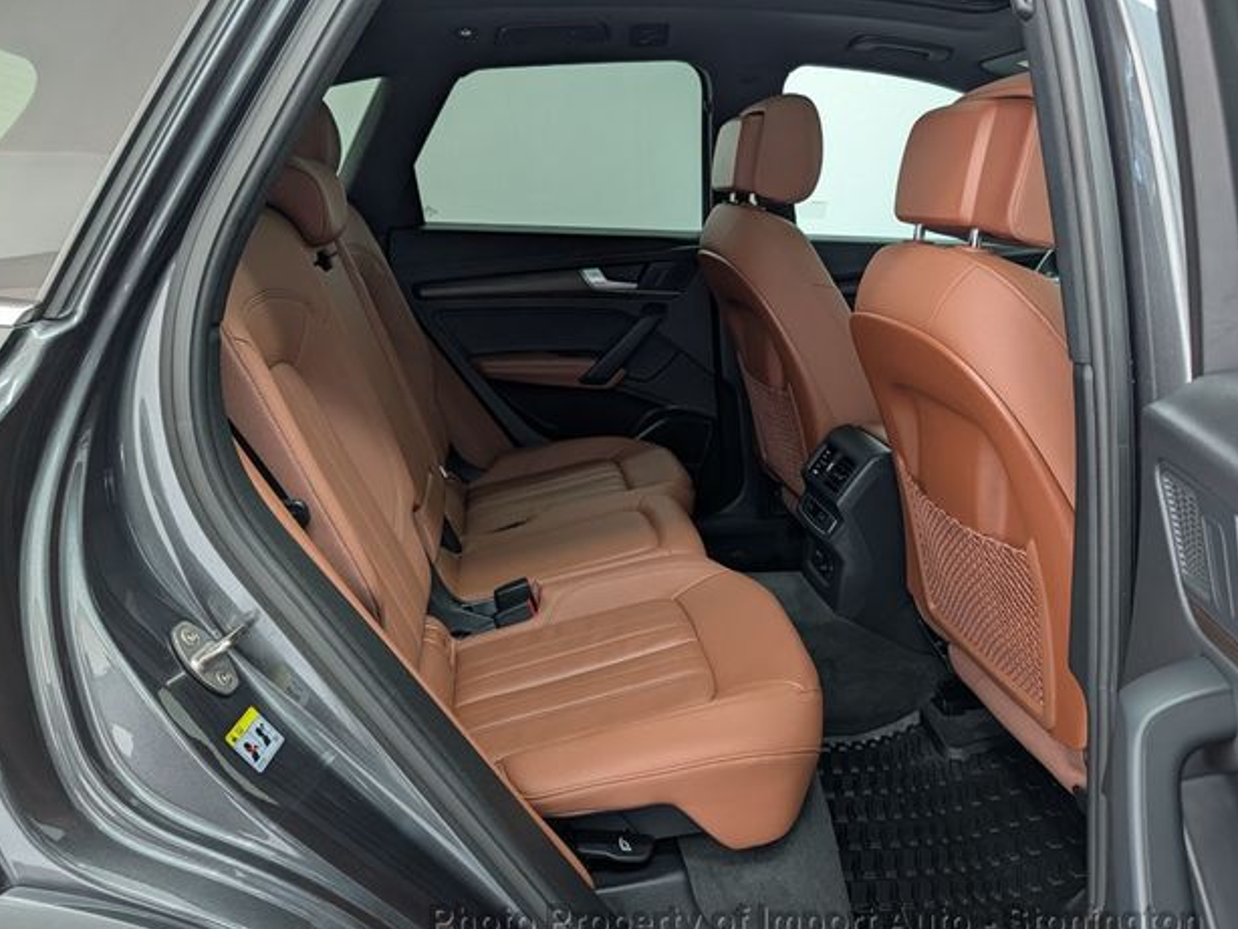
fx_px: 894
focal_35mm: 25
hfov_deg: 69.4
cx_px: 623
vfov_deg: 54.9
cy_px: 480
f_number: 1.68
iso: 318
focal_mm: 6.9
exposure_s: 1/120
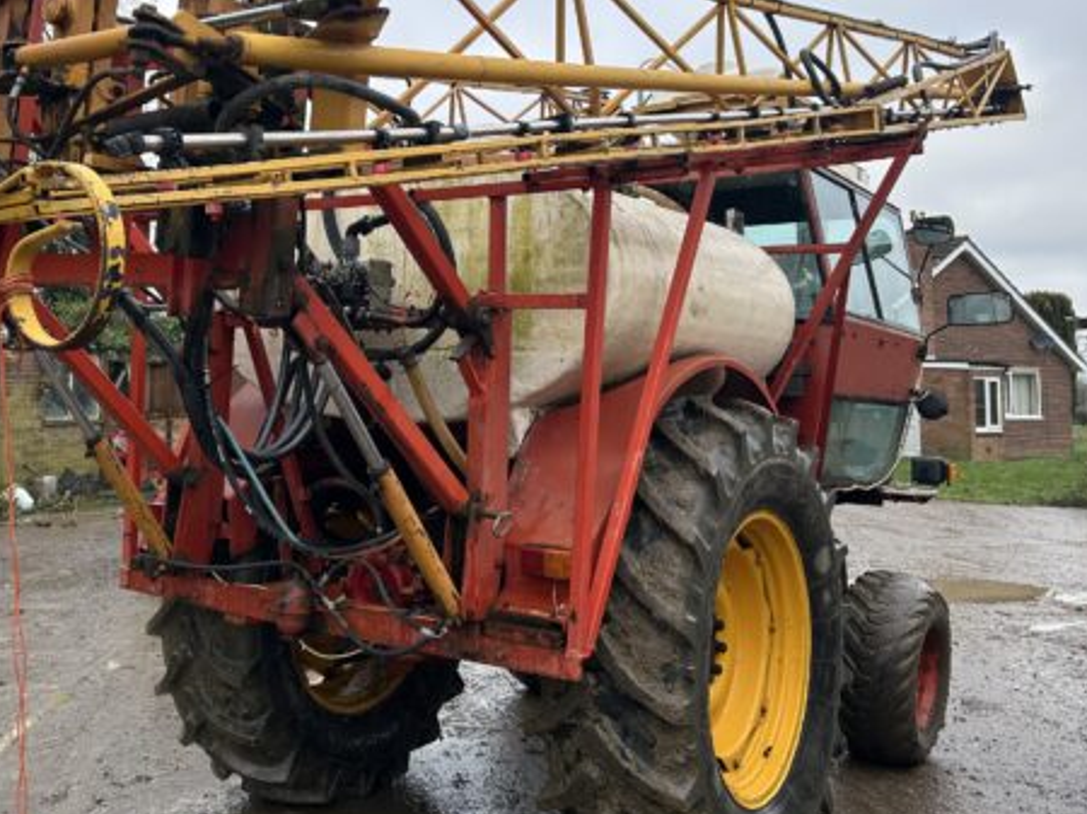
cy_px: 268
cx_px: 444
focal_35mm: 37
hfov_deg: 49.9
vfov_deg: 38.2
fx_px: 1161
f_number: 1.5
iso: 50
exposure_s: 1/769
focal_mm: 5.7
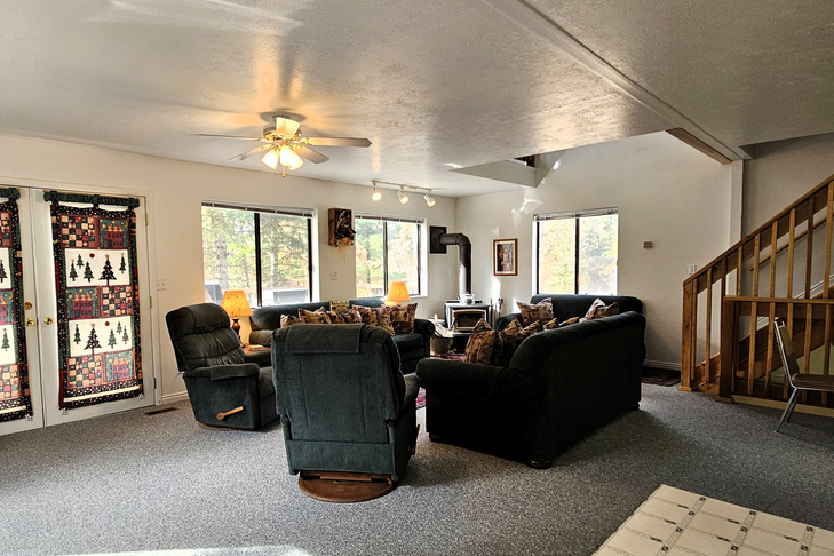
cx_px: 374
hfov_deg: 86.6
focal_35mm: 19
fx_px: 440
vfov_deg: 64.5
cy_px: 297
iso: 80
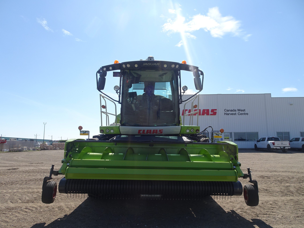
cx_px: 152
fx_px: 211
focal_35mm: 24
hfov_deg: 71.6
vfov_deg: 56.8
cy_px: 114
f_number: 3.5
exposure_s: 1/800
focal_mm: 4.1
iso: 80
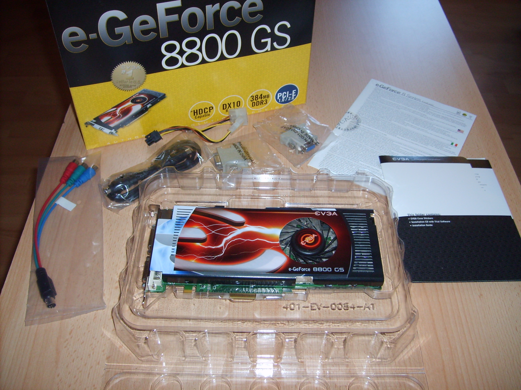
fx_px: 527
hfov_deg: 52.6
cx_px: 260
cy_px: 195
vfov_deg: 40.7
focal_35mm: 35
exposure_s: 1/45
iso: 100
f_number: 2.8
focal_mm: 5.8
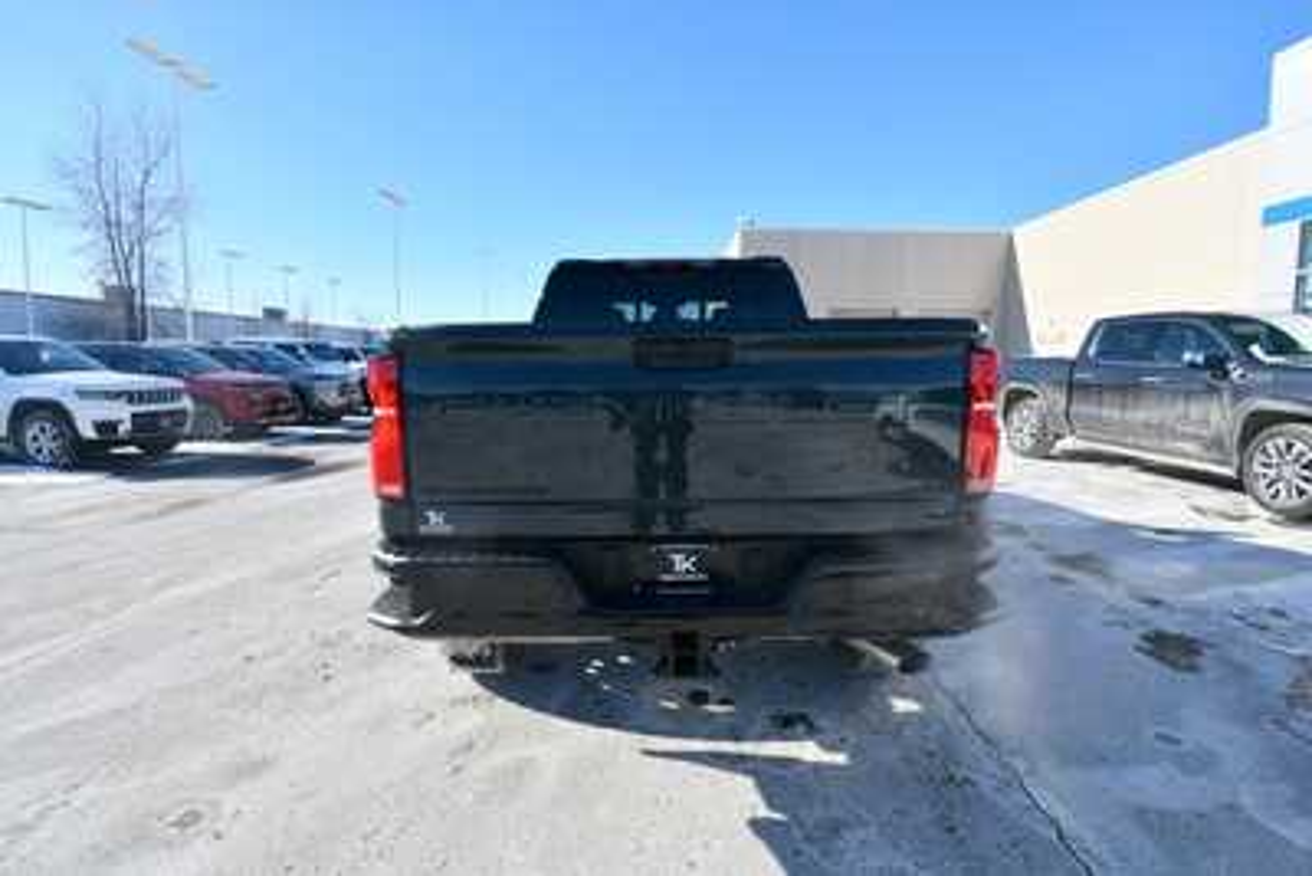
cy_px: 438
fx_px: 693
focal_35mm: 19
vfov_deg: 64.6
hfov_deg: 86.9
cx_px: 656
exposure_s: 1/250
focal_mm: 13
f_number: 8
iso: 100
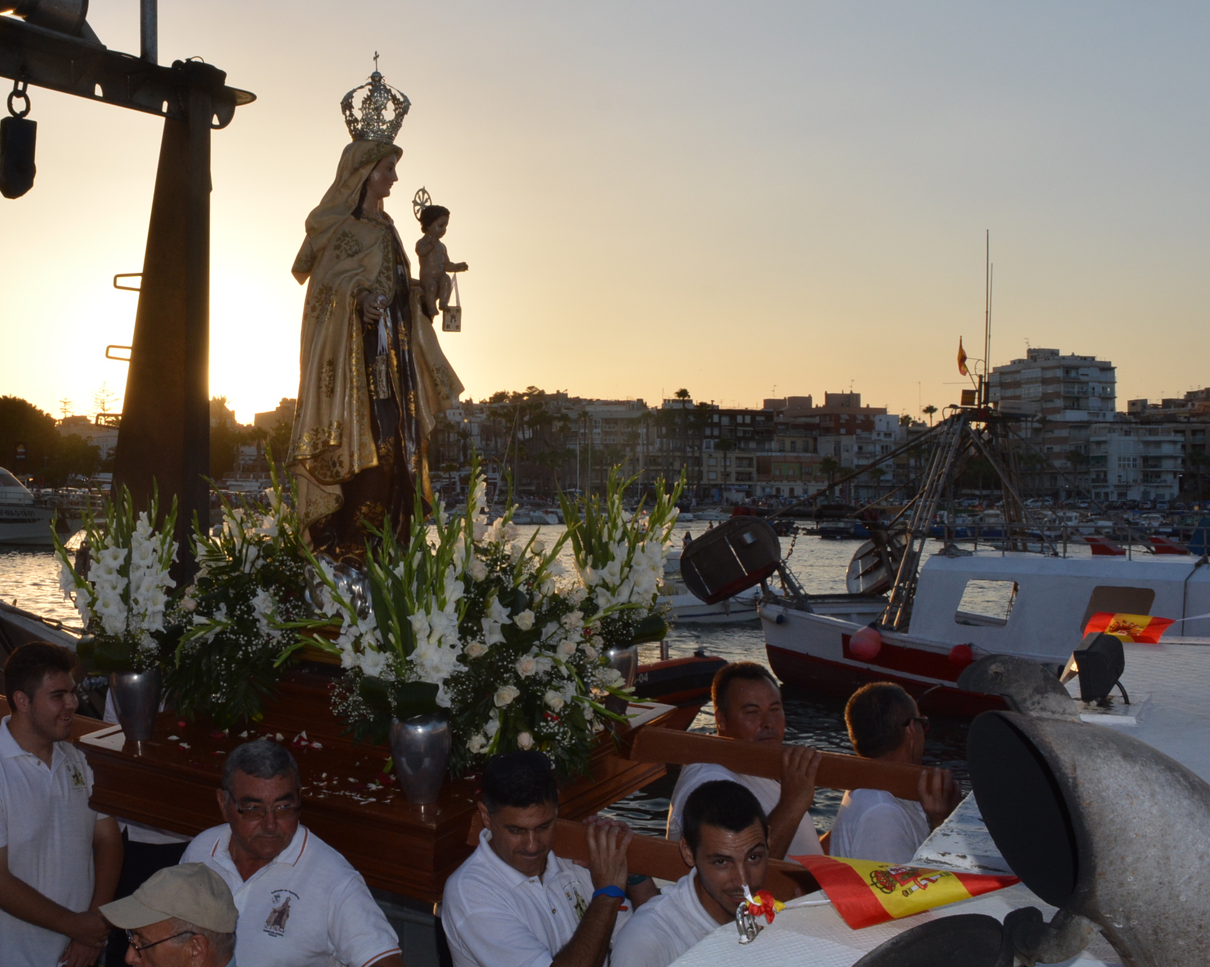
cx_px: 347
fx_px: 1396
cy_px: 452
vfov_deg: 38.2
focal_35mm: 39
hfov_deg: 45.7
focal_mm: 18
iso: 400
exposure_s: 1/200
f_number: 18
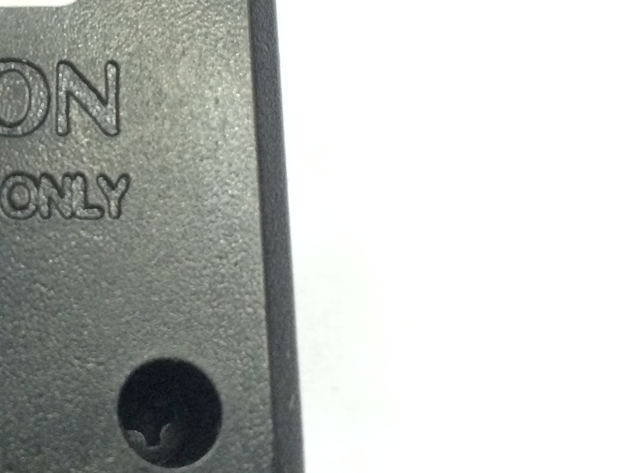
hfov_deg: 25.4
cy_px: 1
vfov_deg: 19.6
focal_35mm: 73
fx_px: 1330
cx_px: 5
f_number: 2.2
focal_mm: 4.15
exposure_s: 1/33
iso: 250
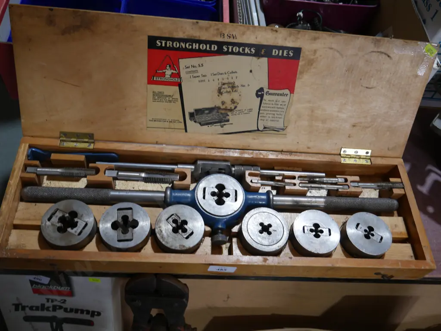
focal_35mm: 32
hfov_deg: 56.8
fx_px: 408
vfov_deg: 44.2
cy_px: 166
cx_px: 220
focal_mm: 16
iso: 200
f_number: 3.6
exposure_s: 1/60
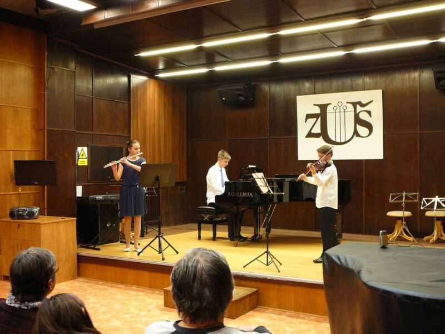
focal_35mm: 41
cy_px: 167
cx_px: 222
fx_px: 527
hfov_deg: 45.8
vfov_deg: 35.1
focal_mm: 6.1
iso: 200
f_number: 3.1
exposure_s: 1/8
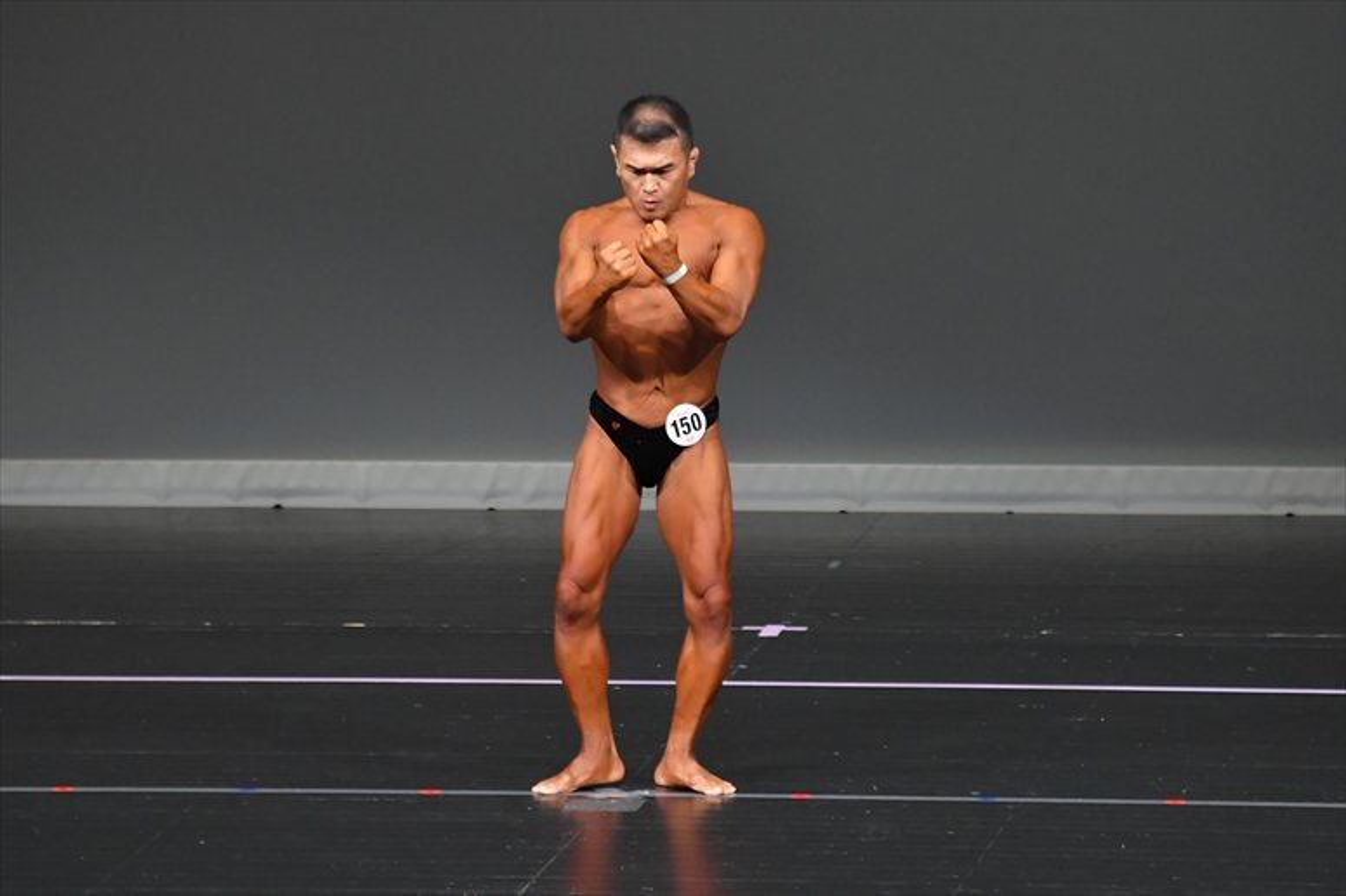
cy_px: 448
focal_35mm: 315
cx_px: 673
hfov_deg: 6.5
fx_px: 11772
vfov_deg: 4.4
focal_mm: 210
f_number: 5.6
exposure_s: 1/400
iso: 4000
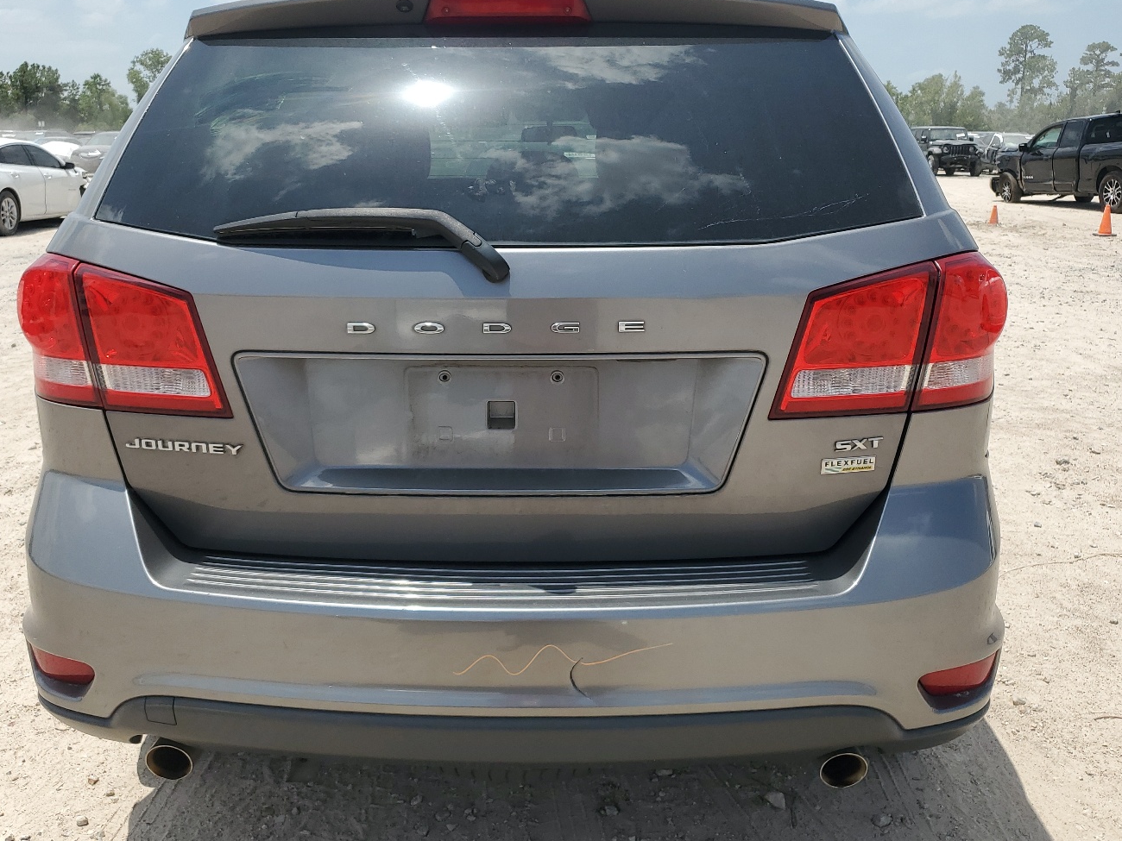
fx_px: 1037
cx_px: 560
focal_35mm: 32
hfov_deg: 56.8
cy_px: 353
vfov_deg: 44.0
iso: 50
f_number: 1.5
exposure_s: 1/3333
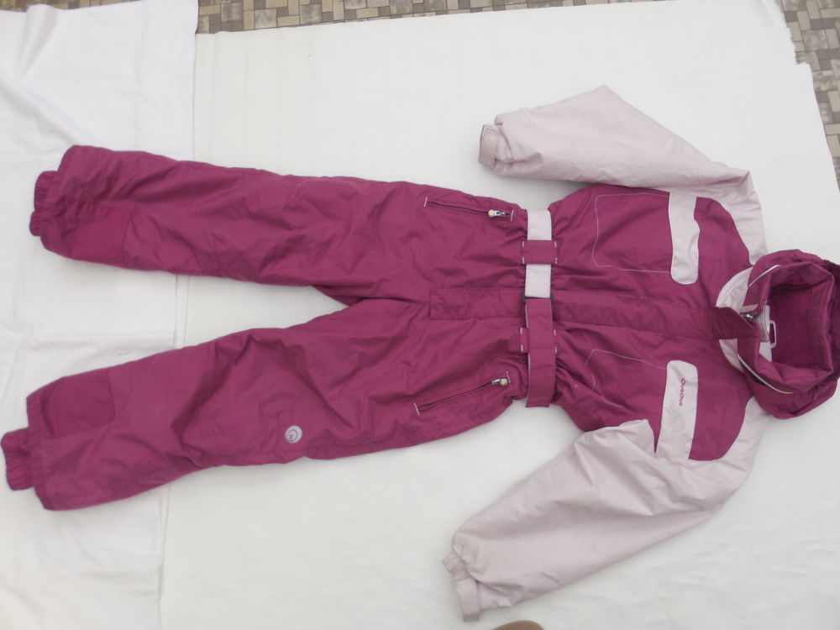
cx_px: 420
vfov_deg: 53.1
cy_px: 315
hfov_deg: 67.3
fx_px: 631
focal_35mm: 26
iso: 125
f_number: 3.5
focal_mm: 4.6
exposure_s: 1/50
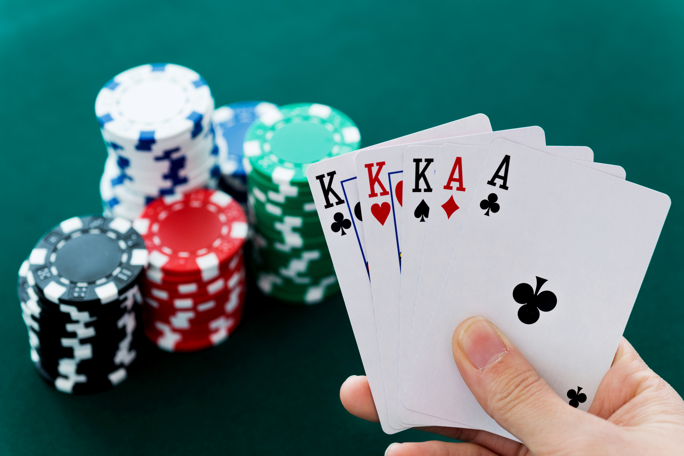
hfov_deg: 33.4
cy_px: 228
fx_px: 1140
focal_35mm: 60
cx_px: 342
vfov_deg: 22.6
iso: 160
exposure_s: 1/60
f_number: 5.6
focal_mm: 60
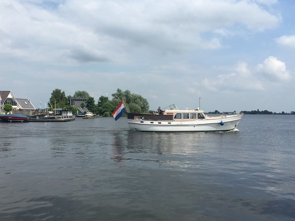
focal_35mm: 36
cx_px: 130
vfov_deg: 39.6
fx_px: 307
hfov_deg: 51.2
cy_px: 122
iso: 25
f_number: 2.2
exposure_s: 1/2481
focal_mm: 4.15
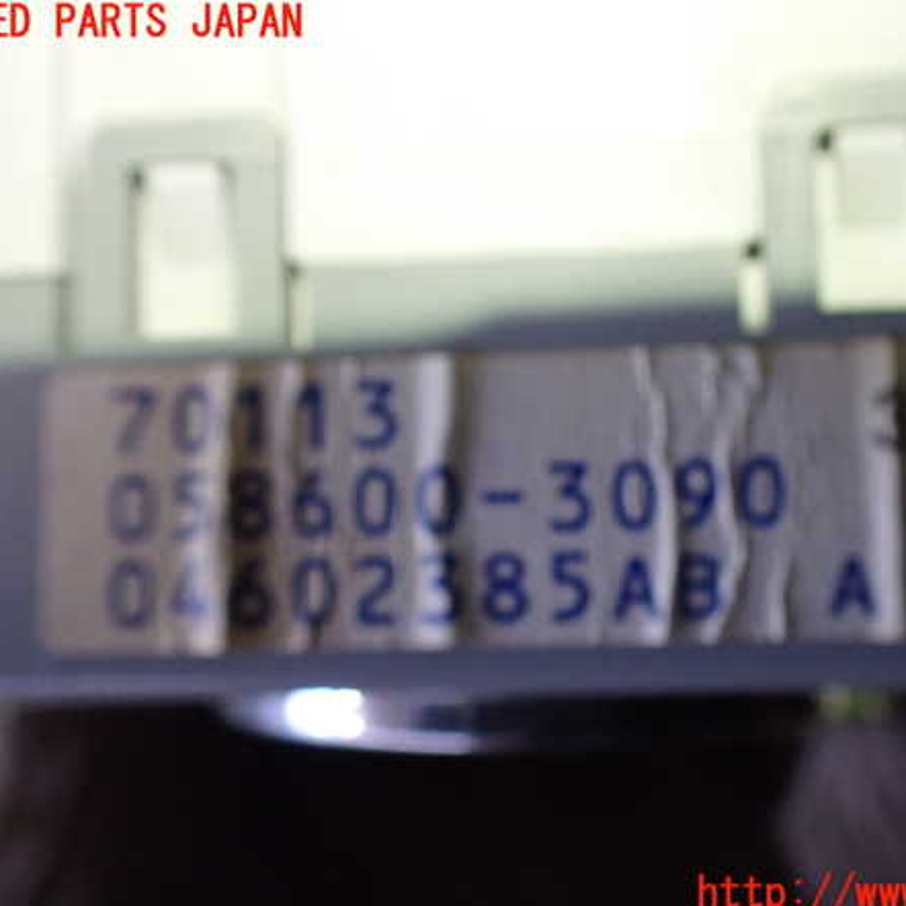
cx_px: 545
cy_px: 459
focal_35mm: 36
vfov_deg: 46.0
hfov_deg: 45.8
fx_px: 1066
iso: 800
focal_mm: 5.4
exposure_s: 1/40
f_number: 2.3
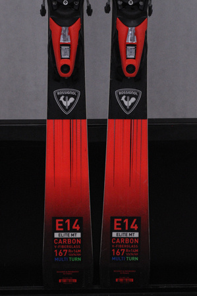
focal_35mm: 105
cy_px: 148
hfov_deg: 13.0
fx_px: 864
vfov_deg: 19.5
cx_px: 98
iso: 3200
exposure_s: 1/125
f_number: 16
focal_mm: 70
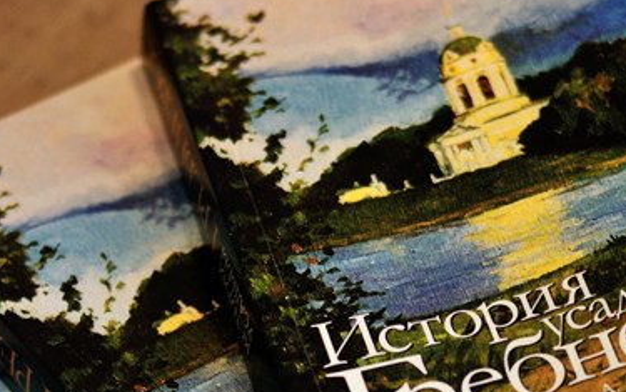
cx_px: 254
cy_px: 353
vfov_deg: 7.2
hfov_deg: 11.4
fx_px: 3124
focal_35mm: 183
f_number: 2.2
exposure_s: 1/125
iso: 500
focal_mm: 50
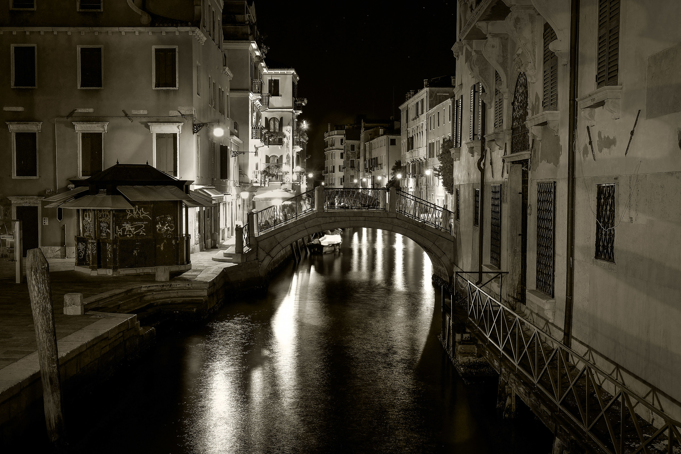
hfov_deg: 43.6
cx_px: 340
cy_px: 227
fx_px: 851
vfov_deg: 29.9
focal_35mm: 45
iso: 250
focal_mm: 30.2
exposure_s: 12
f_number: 6.4
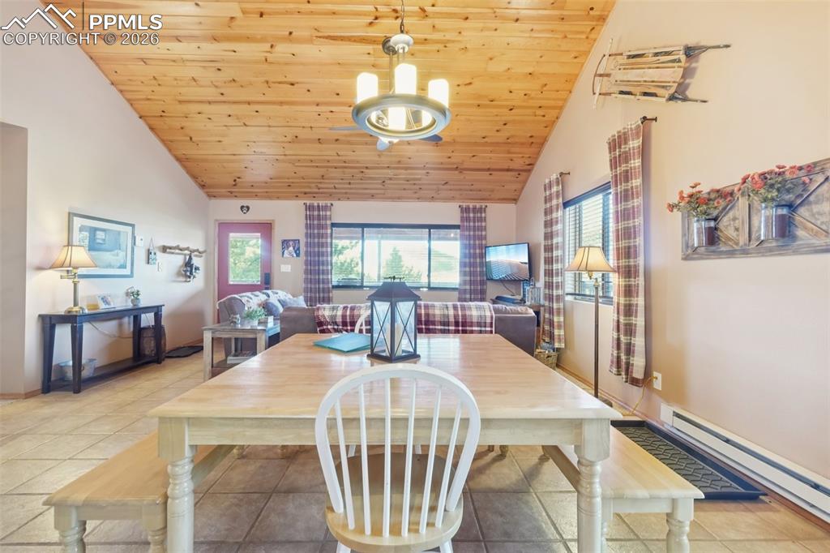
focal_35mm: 15
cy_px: 276
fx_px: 346
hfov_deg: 100.4
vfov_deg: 77.3
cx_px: 415
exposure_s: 1/1.67
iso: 800
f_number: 8
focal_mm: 10
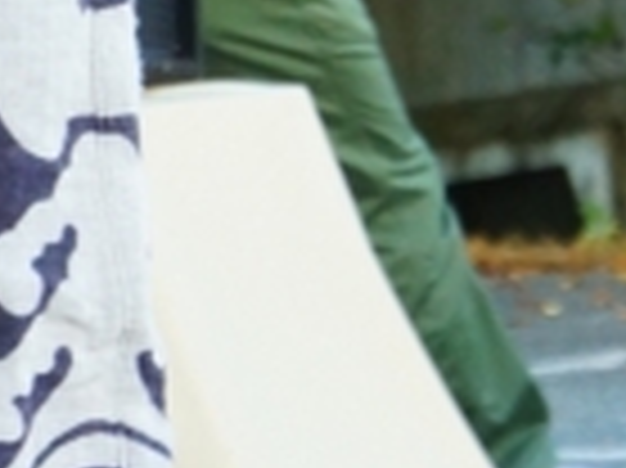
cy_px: -398
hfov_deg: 2.4
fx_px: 15033
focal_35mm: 832
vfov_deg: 1.8
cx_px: 802
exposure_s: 1/160
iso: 1000
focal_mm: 100
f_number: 5.6
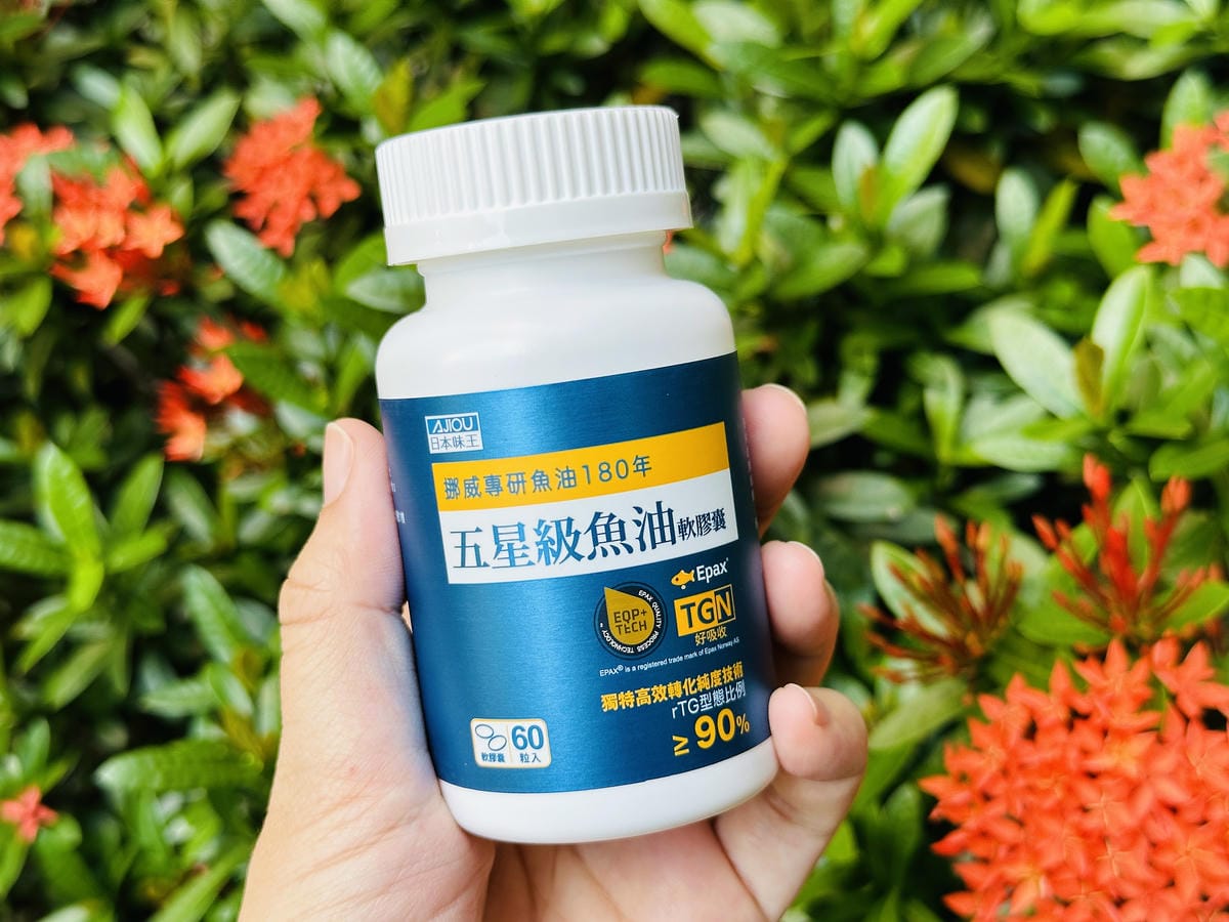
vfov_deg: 30.3
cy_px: 461
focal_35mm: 48
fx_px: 1704
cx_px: 614
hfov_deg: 39.7
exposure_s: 1/121
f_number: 1.78
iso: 50
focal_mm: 6.86
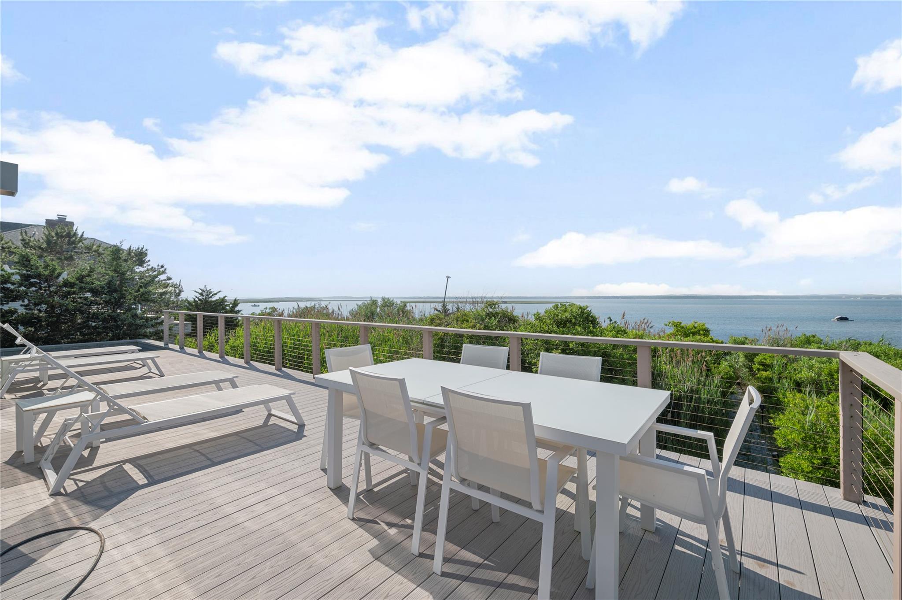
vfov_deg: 77.2
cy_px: 300
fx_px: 376
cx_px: 451
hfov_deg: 100.4
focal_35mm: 15
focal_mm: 15
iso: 100
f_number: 8
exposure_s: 1/320
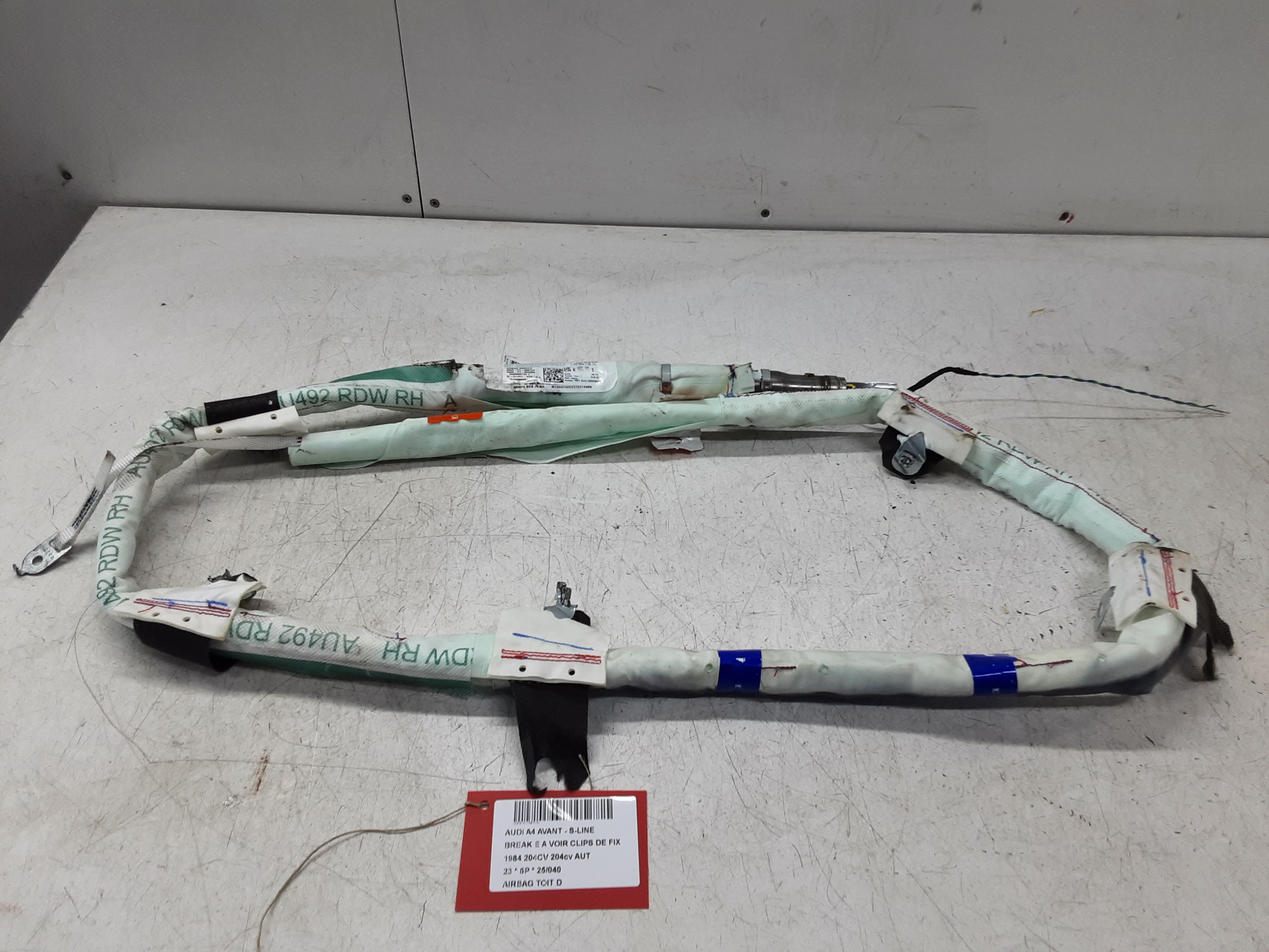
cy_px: 476
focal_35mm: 27
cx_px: 634
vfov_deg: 51.4
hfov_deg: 65.3
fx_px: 990
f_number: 1.9
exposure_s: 1/50
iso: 50
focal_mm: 2.91
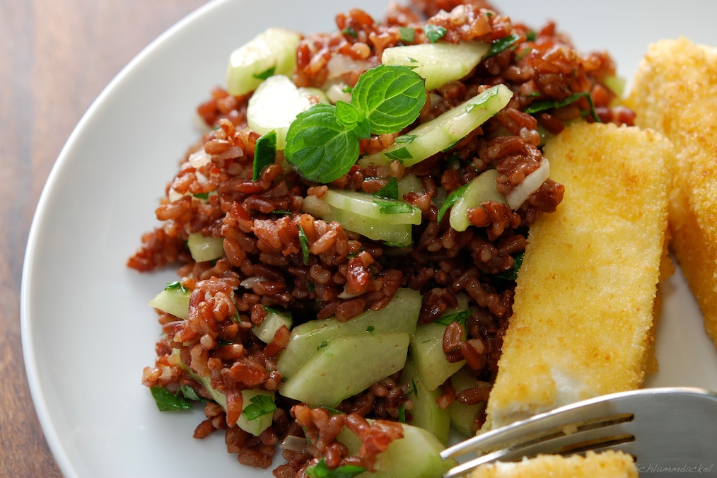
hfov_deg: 22.4
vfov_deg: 15.0
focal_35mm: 91
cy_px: 239
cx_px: 361
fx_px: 1812
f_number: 6.3
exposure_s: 1/200
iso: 100
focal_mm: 60
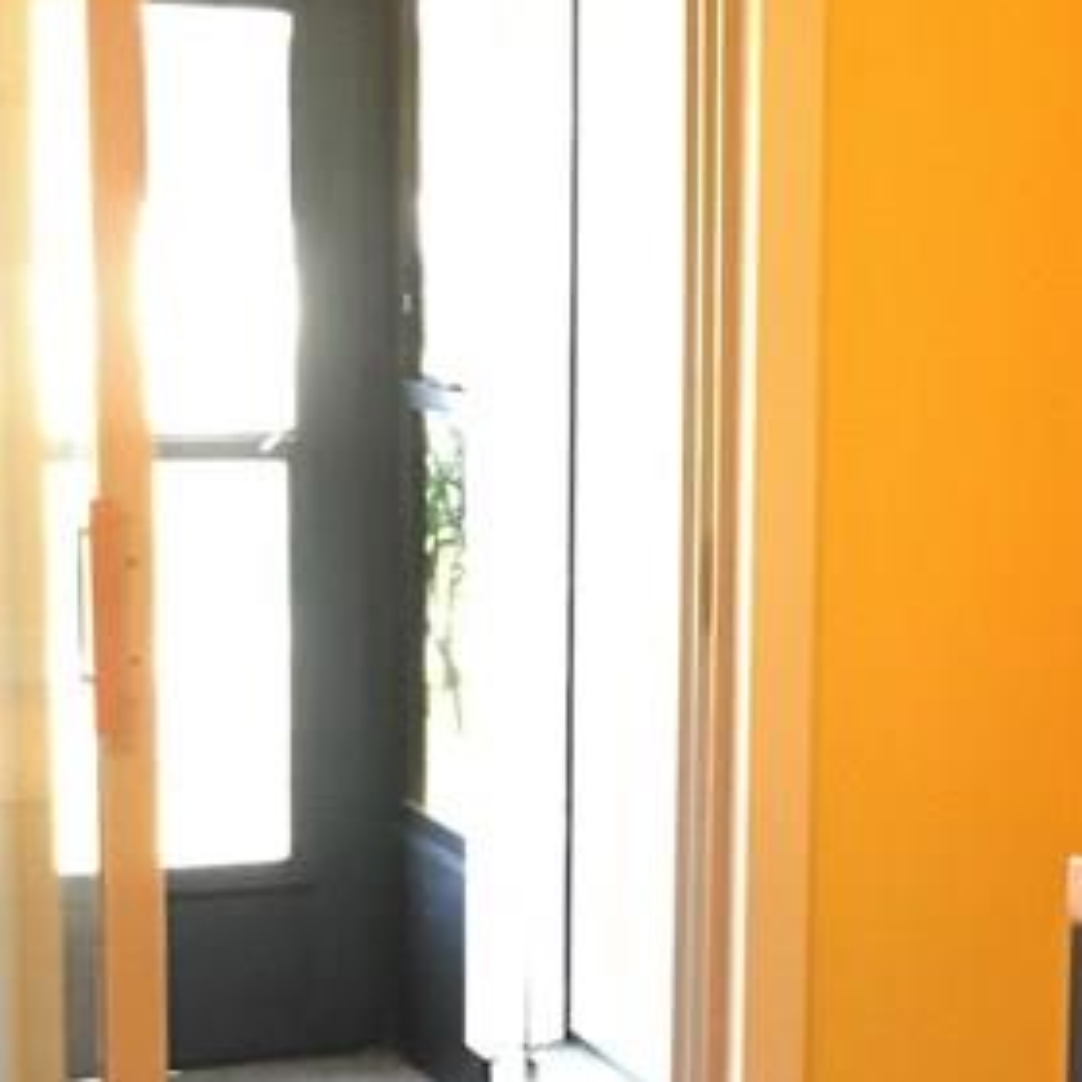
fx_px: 3324
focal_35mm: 94
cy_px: 791
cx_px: 1051
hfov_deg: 18.1
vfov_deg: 18.4
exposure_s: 1/15
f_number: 2.2
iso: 200
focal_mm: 4.15
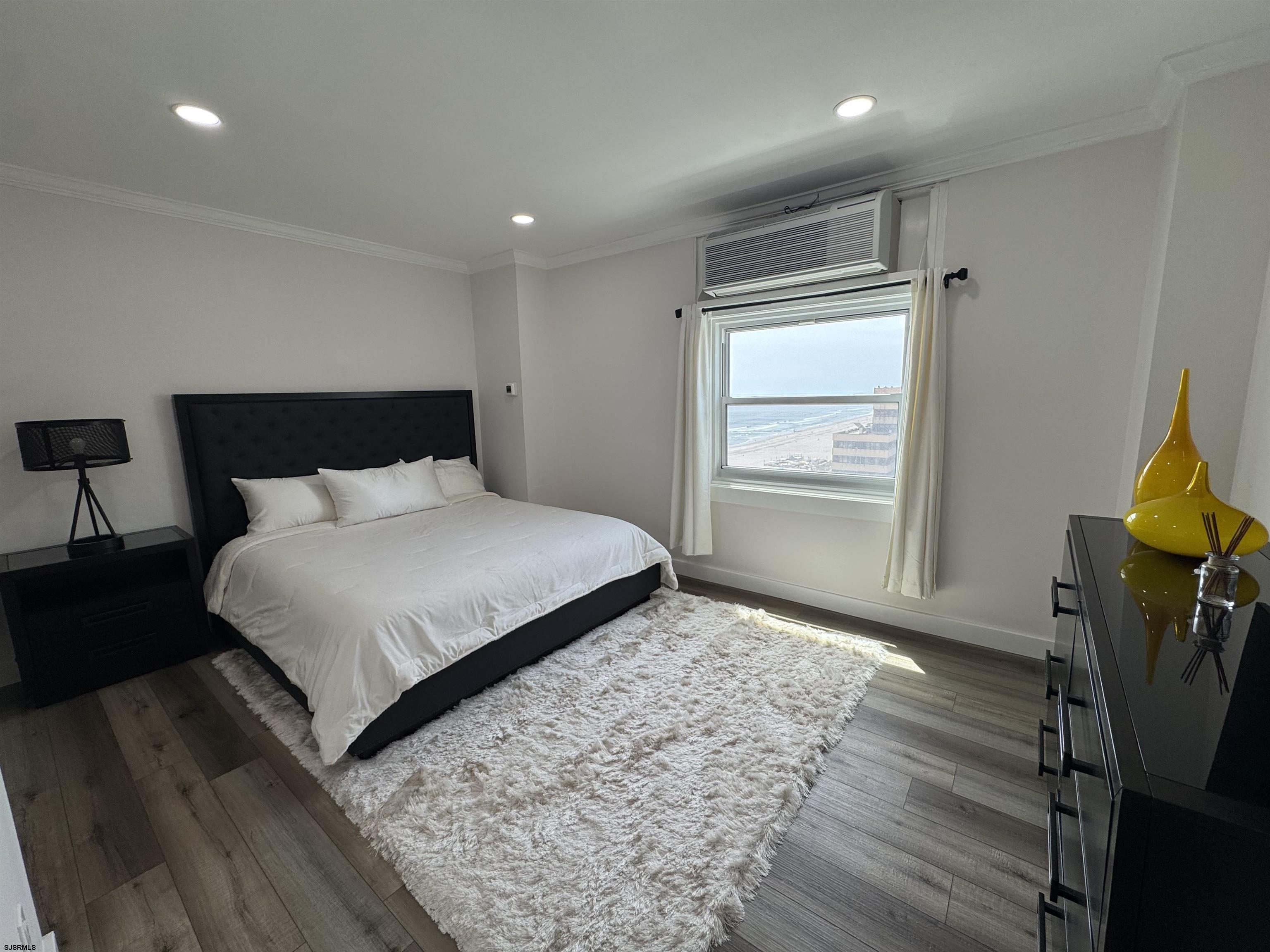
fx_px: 514
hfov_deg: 102.1
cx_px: 635
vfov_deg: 85.7
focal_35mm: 14
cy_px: 476
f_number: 2.2
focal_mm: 2.22
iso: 40
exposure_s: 1/187
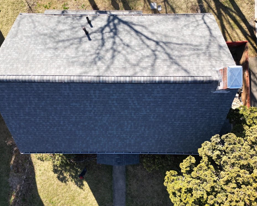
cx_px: 124
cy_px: 104
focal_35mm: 26
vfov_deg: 54.9
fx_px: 198
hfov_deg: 66.0
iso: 100
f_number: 1.7
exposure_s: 1/640
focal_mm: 6.72
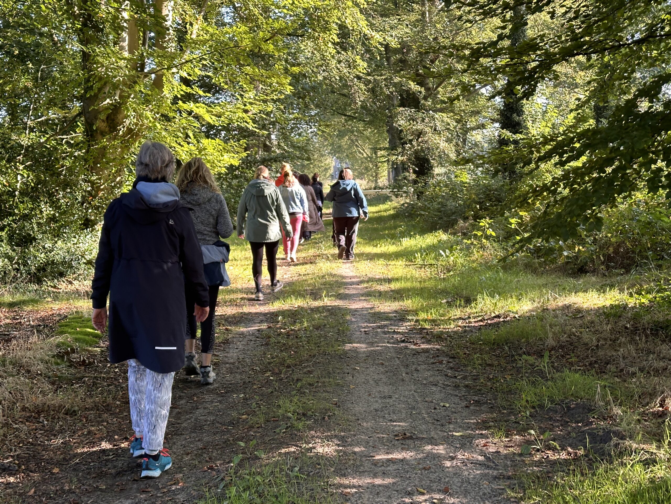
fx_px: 930
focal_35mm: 48
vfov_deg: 30.3
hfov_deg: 39.7
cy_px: 252
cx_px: 336
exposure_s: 1/126
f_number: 1.78
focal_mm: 6.86
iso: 50
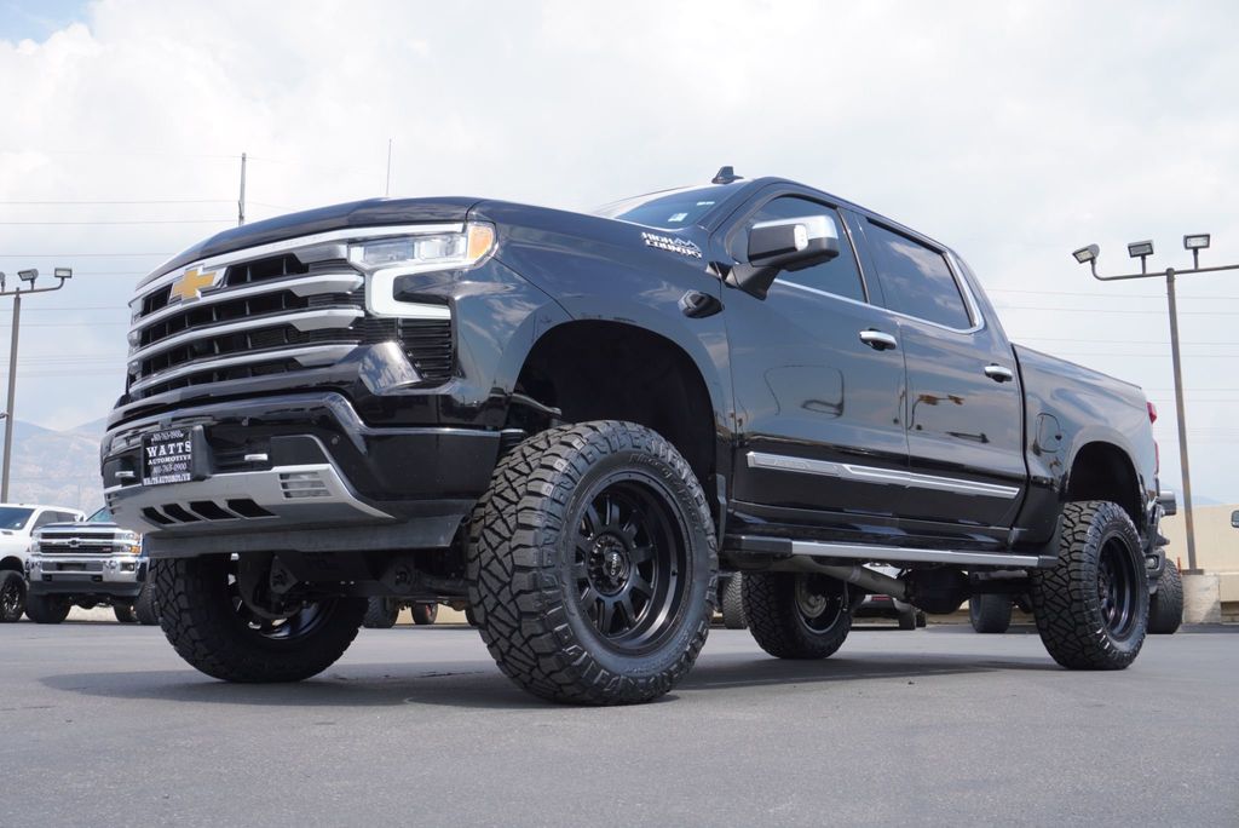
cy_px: 414
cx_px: 620
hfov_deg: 51.3
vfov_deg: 35.5
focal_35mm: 38
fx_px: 1291
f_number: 9
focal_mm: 25
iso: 100
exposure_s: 1/125
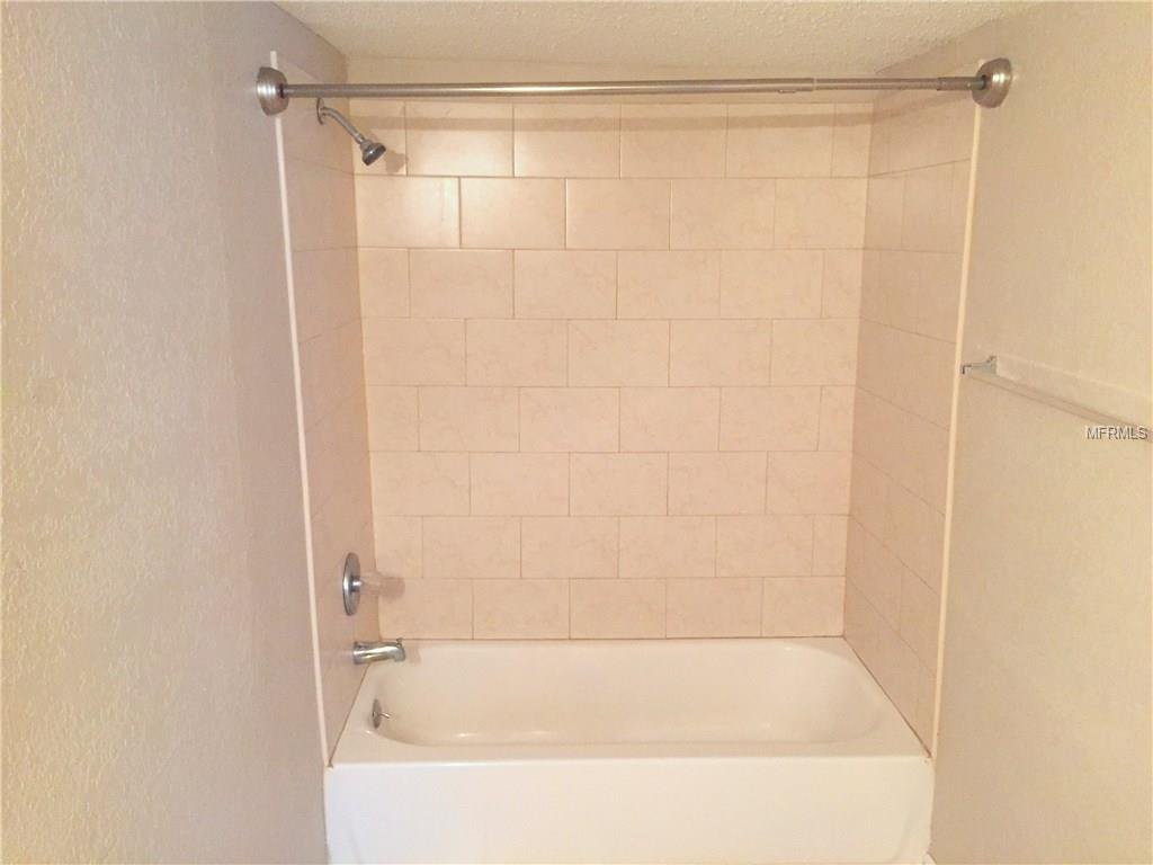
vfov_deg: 48.2
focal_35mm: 29
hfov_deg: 61.7
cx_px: 576
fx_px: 966
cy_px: 432
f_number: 2.2
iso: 250
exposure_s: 1/20
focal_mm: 4.15
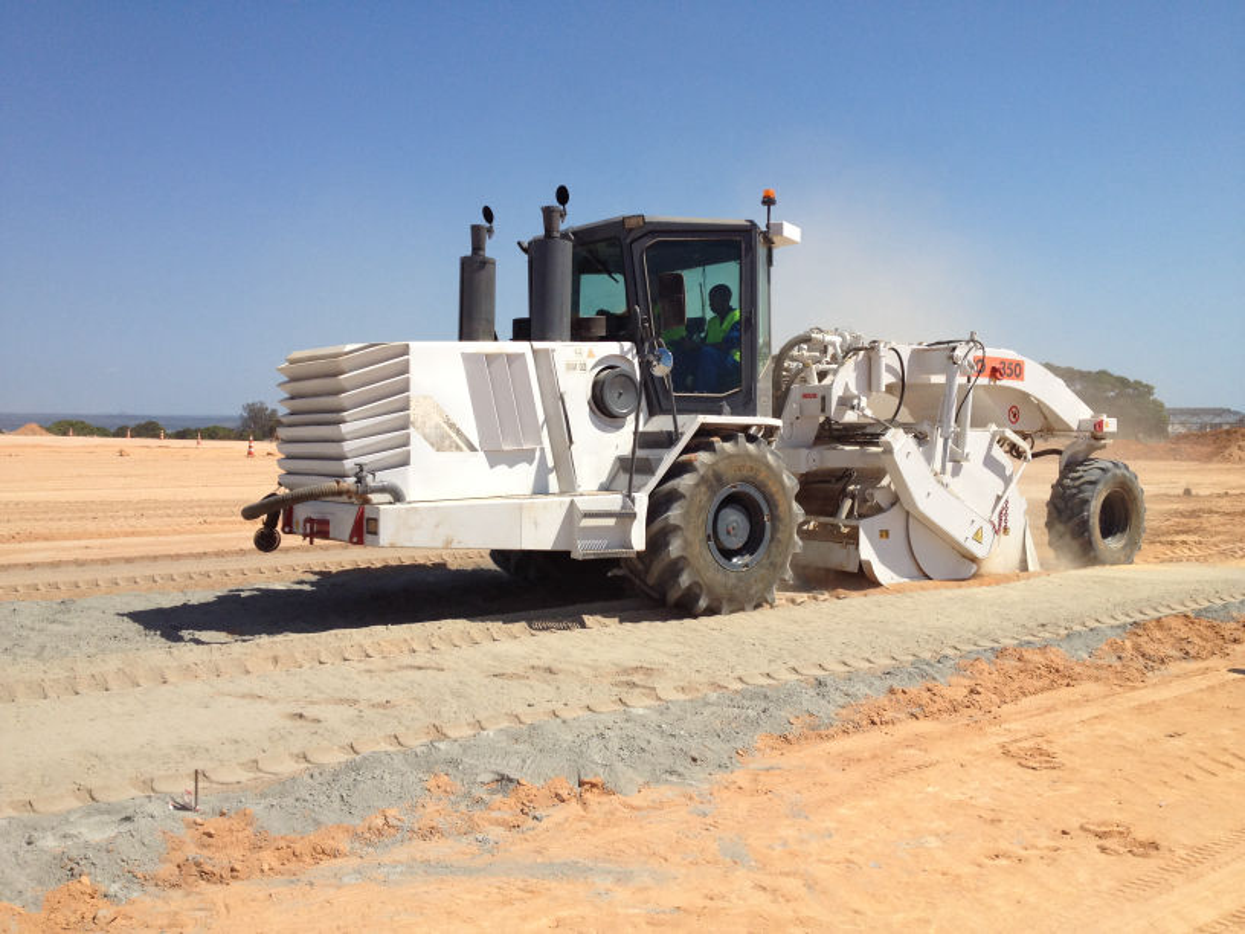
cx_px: 622
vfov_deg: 40.7
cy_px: 467
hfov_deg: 52.6
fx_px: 1259
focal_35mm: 35
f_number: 2.4
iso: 64
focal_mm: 4.28
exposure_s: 1/2513
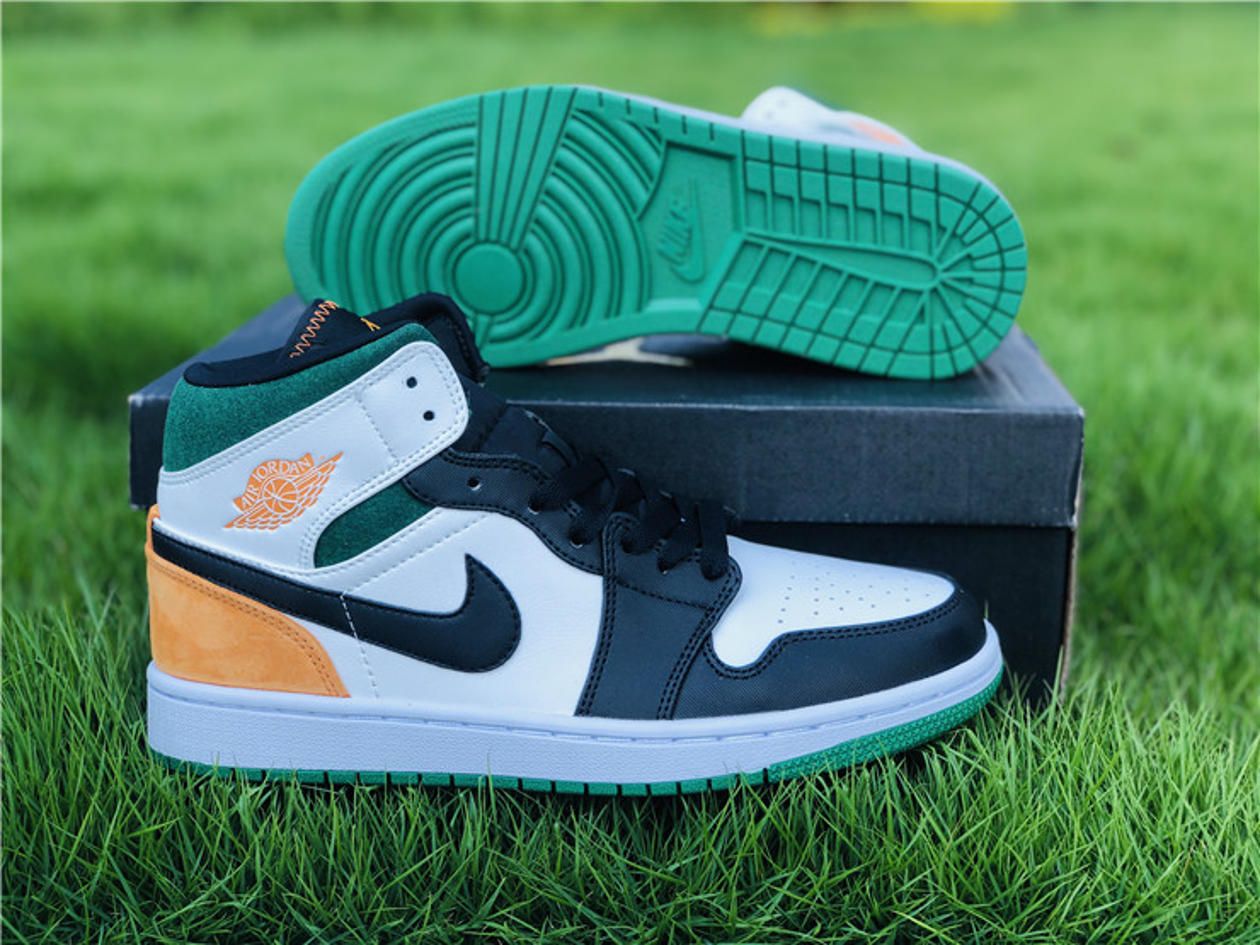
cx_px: 630
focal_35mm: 52
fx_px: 1893
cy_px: 472
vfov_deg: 28.0
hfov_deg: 36.8
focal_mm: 6
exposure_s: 1/314
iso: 16
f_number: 2.4
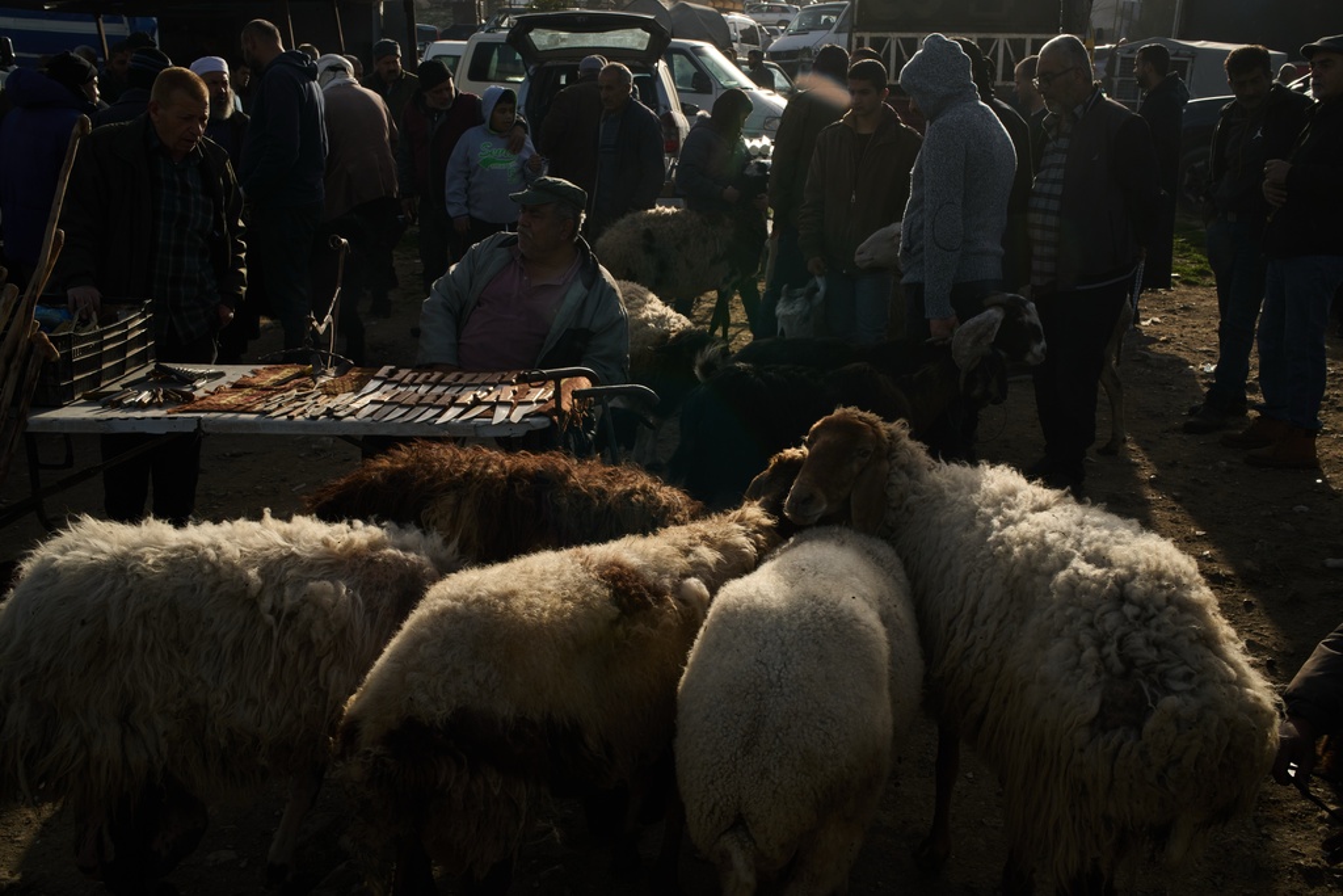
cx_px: 672
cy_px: 448
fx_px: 1306
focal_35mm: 35
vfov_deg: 37.9
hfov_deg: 54.4
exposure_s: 1/500
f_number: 13
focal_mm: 35
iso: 500
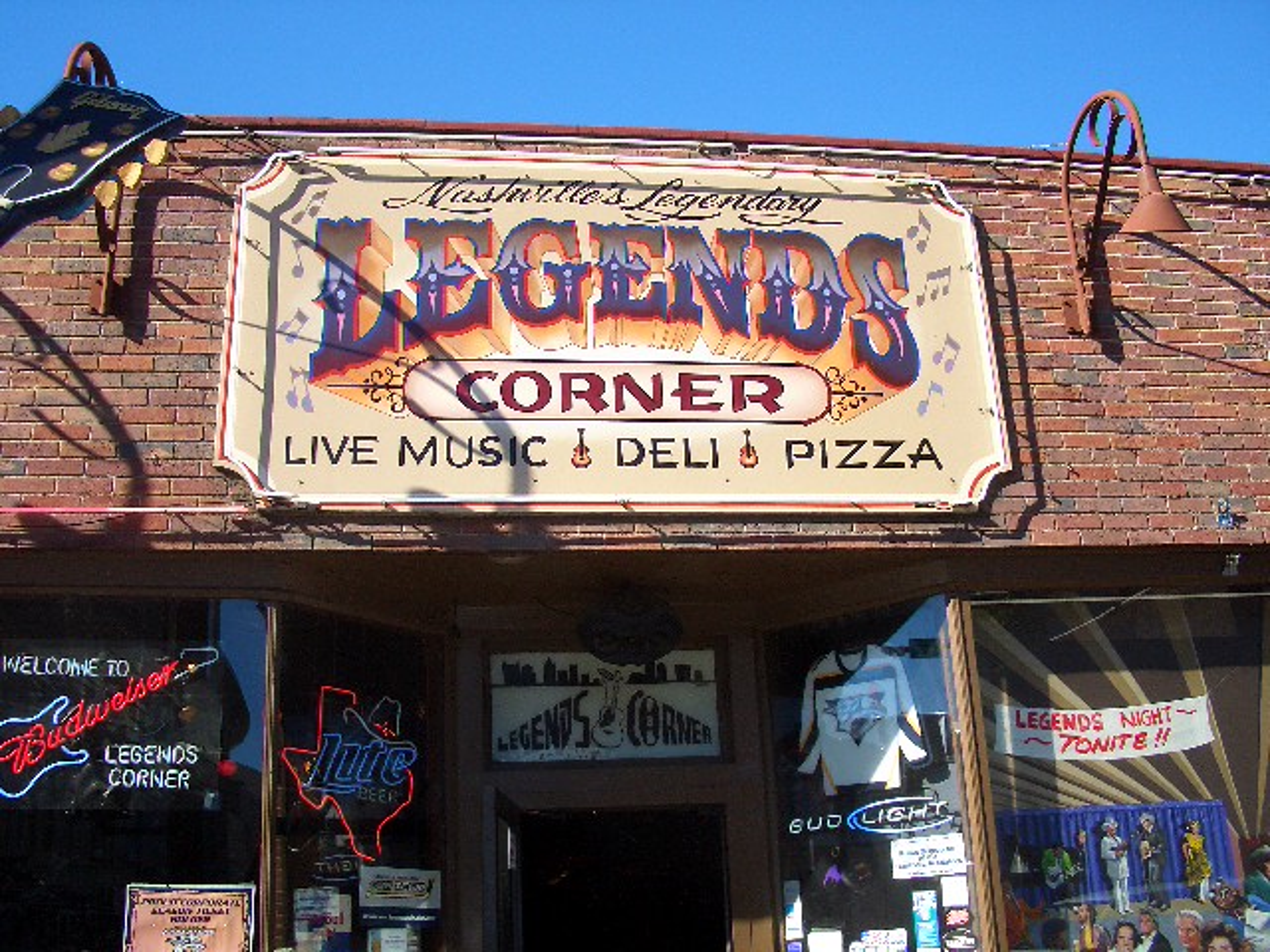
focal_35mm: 35
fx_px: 1284
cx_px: 635
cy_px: 476
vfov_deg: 40.7
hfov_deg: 52.6
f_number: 4.3
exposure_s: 1/320
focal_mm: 5.8
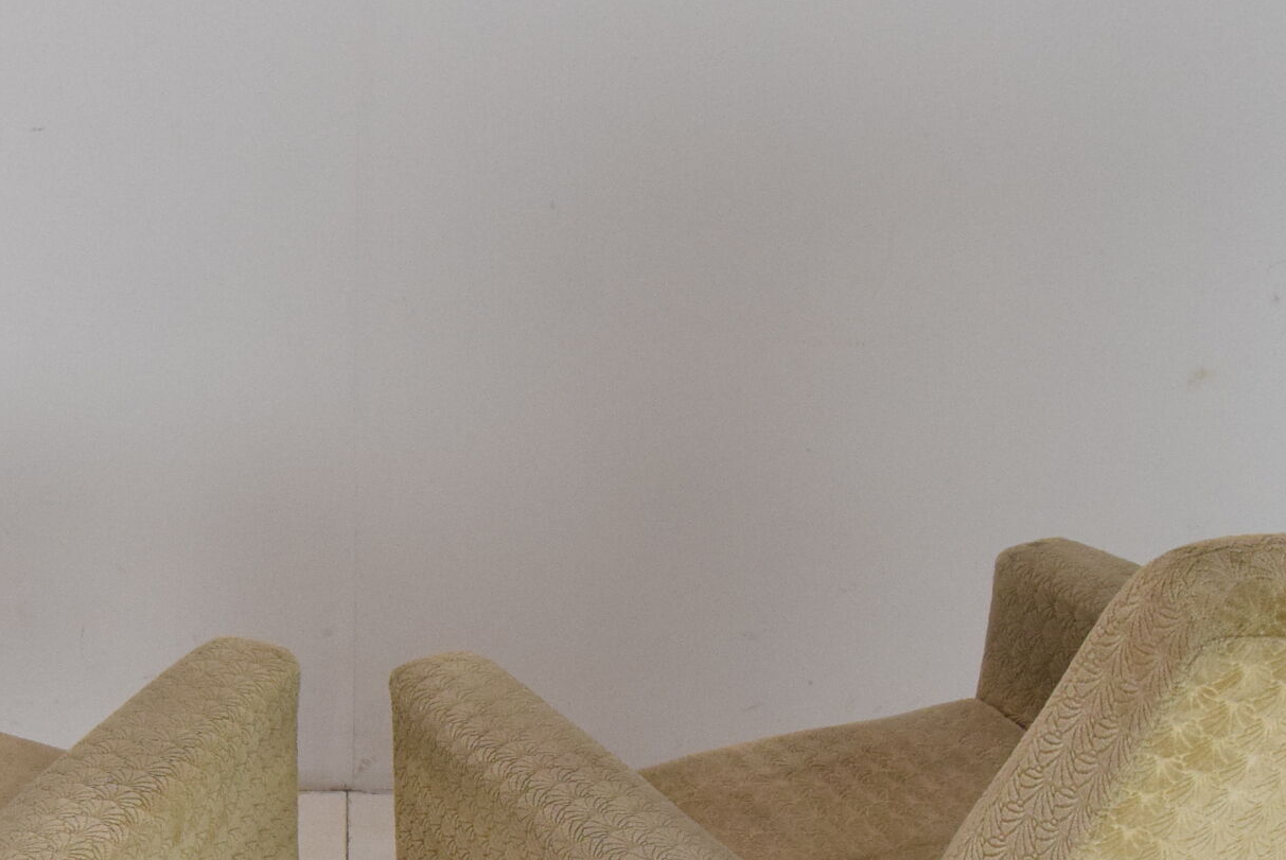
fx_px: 2646
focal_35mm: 74
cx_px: 347
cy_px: 892
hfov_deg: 27.0
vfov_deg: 17.9
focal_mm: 20
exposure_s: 1/250
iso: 1600
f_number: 8
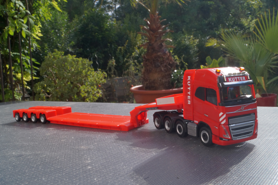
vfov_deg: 36.8
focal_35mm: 36
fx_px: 278
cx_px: 139
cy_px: 92
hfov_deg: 53.2
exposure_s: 1/60
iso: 500
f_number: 25
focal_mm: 24
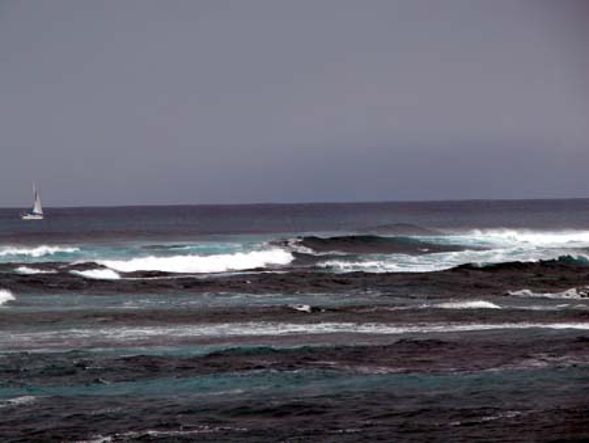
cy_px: 222
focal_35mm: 276
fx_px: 4699
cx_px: 294
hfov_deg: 7.2
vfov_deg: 5.4
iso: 100
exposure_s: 1/376
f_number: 6.6
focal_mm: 71.2
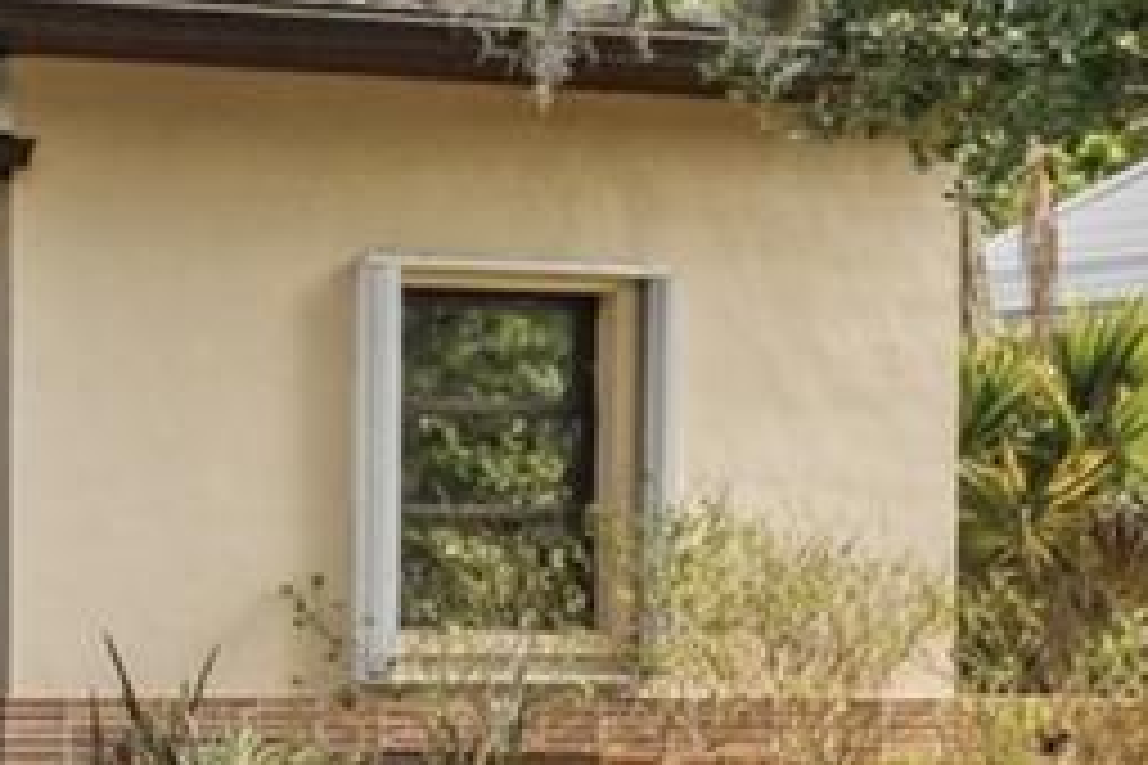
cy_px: 414
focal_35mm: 113
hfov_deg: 14.3
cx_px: -1328
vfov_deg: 12.1
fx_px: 3603
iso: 400
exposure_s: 1/250
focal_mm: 18
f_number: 8
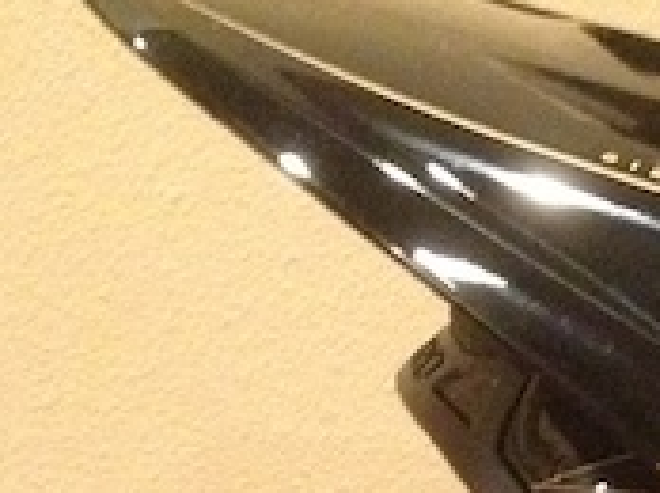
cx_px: 827
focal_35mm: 161
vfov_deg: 8.9
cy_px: 823
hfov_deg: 12.0
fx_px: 3065
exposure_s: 1/15
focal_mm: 4.28
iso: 800
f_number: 2.4
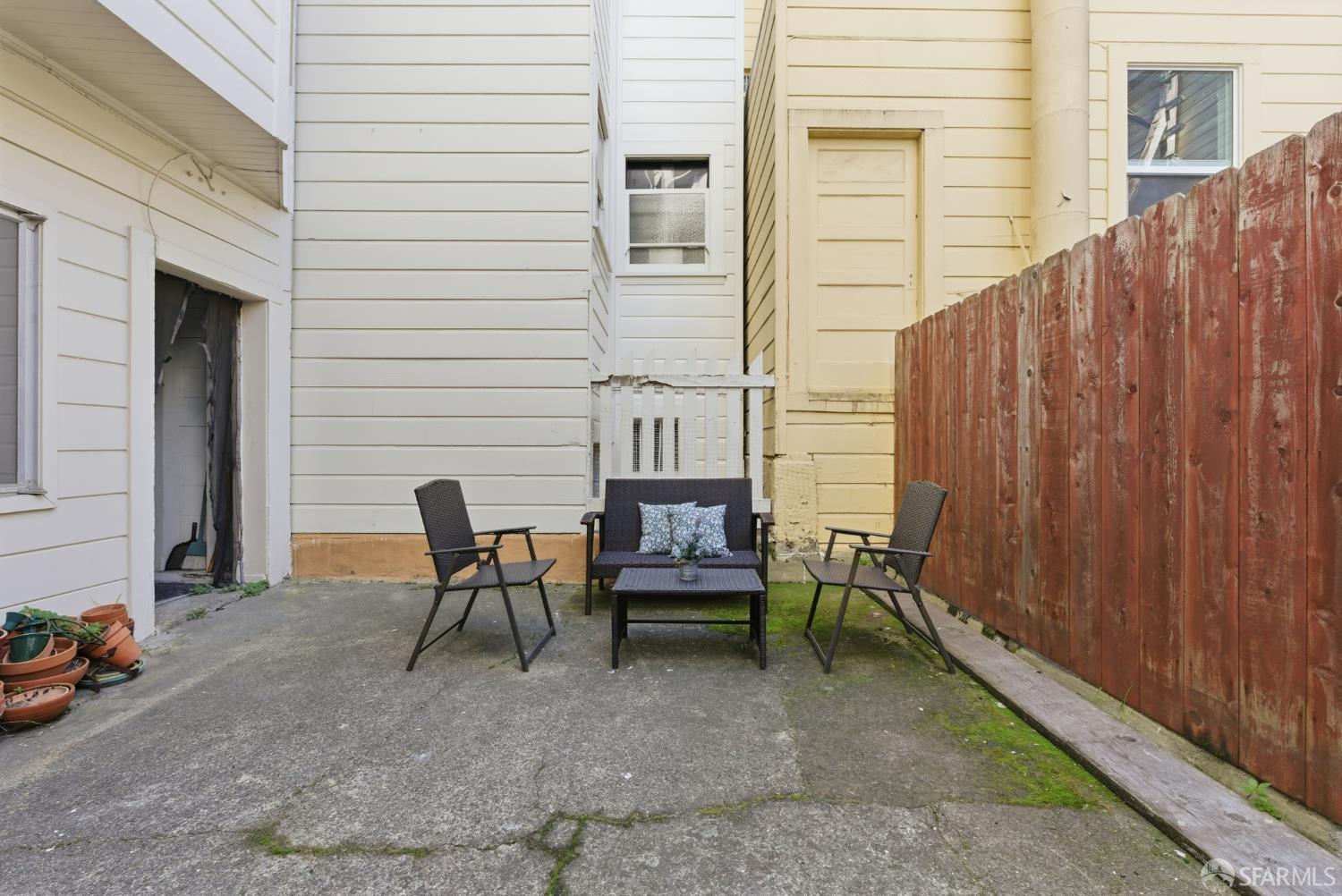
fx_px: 597
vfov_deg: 73.8
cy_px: 448
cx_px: 671
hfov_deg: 96.7
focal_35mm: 16
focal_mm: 16
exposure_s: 1/125
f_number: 11
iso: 100
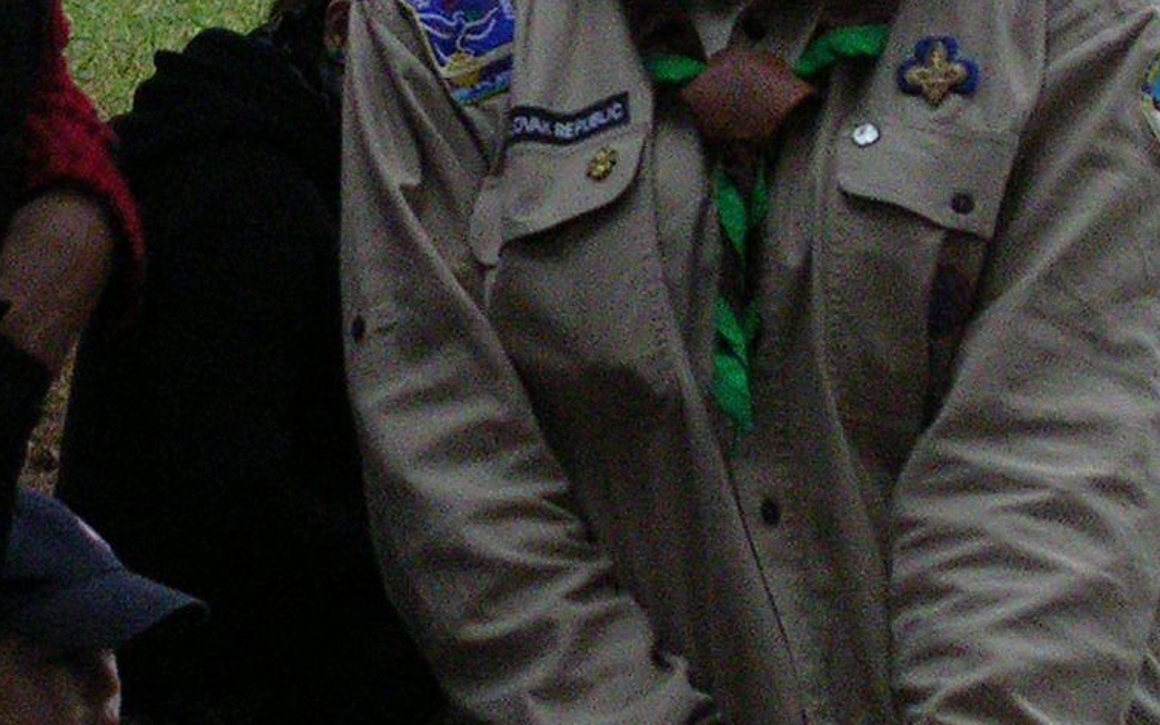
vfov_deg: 5.0
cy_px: -89
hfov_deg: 8.0
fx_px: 8282
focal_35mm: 262
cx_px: 205
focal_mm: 13.7
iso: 200
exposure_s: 1/90
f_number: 4.2
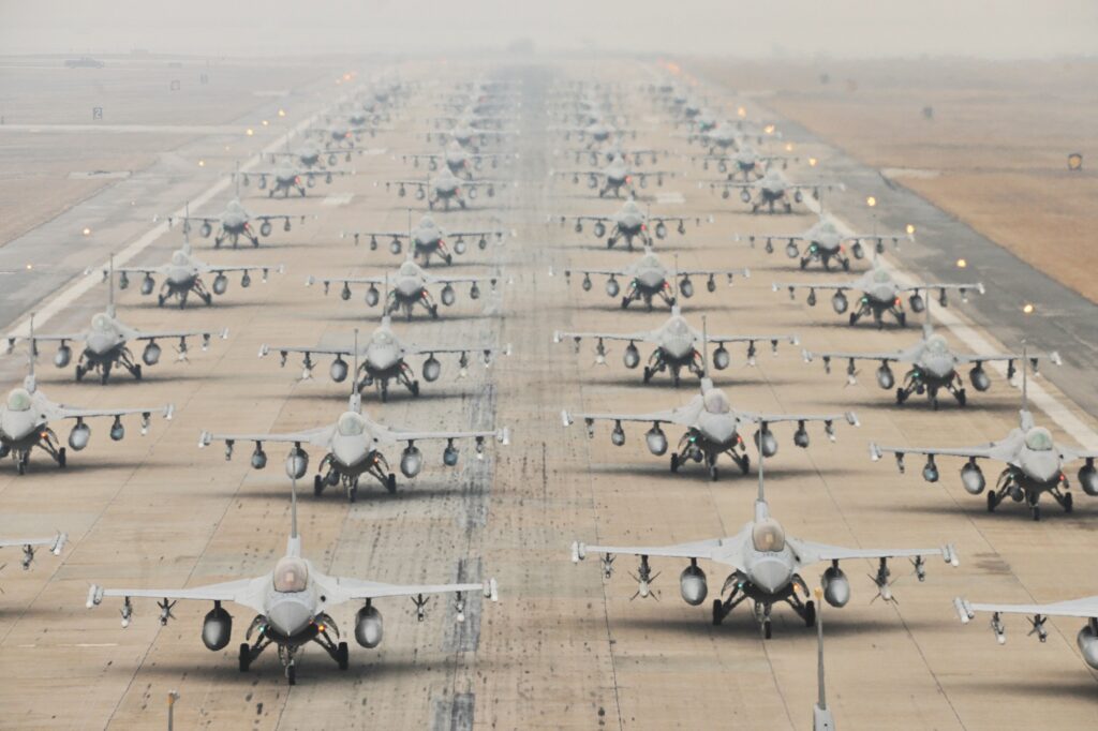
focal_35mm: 280
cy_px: 366
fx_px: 8537
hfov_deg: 7.4
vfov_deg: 4.9
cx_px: 549
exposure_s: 1/320
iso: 250
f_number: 8
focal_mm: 280
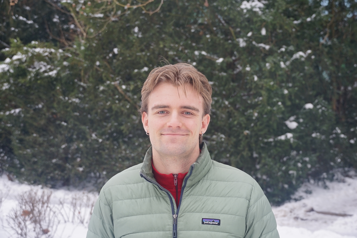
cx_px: 178
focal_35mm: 54
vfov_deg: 25.1
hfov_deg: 36.9
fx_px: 535
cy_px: 119
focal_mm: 36
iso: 320
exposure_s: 1/60
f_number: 4.5
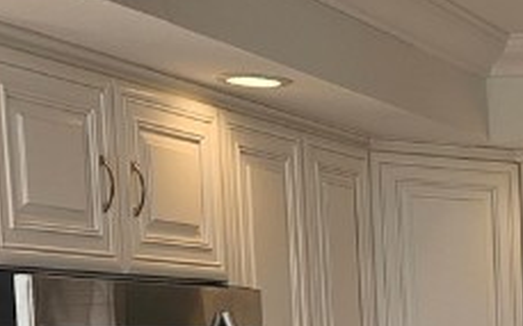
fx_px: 1553
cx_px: 852
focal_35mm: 109
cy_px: 572
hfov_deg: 16.8
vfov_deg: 11.2
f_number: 1.8
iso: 25
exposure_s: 1/232
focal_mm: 5.4
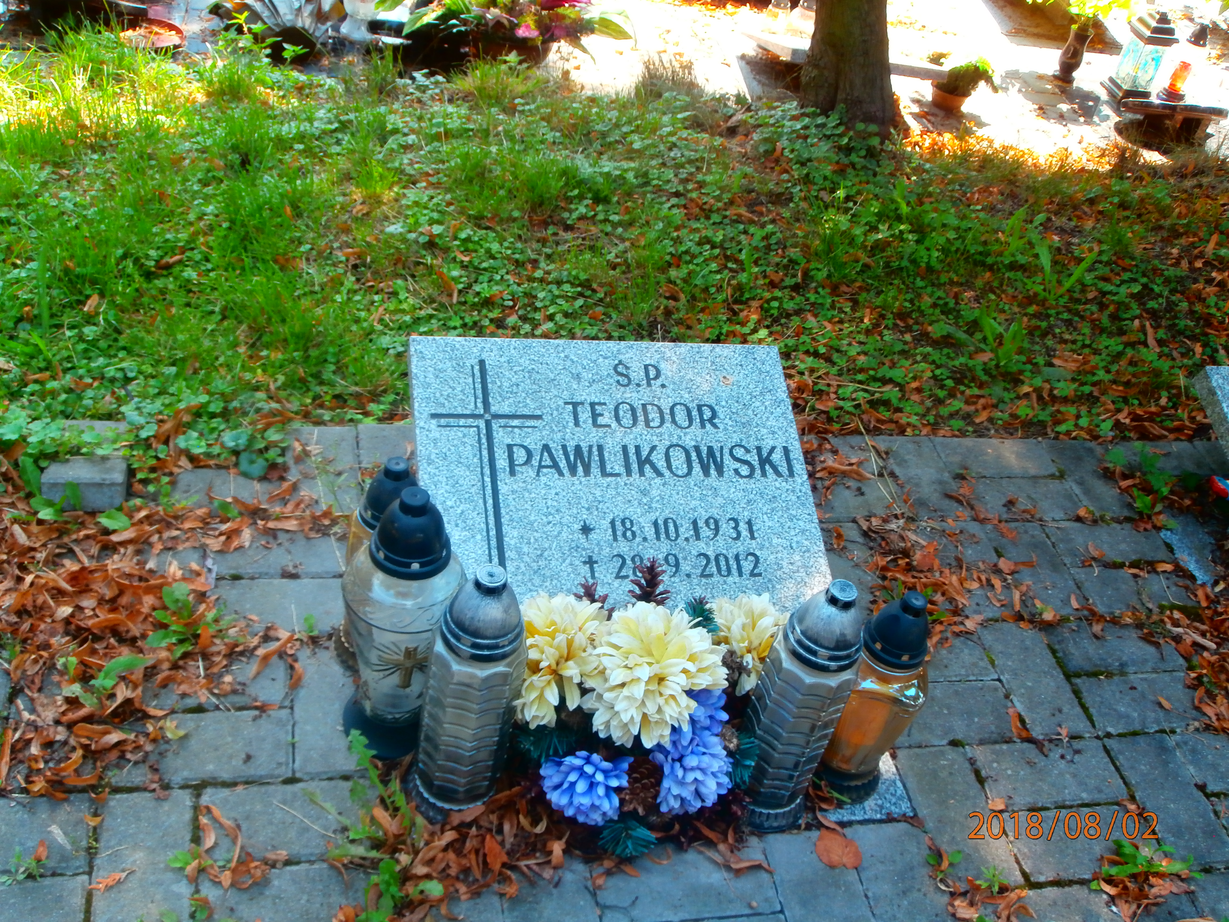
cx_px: 614
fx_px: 1349
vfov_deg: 37.7
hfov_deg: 49.0
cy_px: 461
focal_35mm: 38
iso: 100
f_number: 3.9
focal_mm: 6.67
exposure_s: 1/80
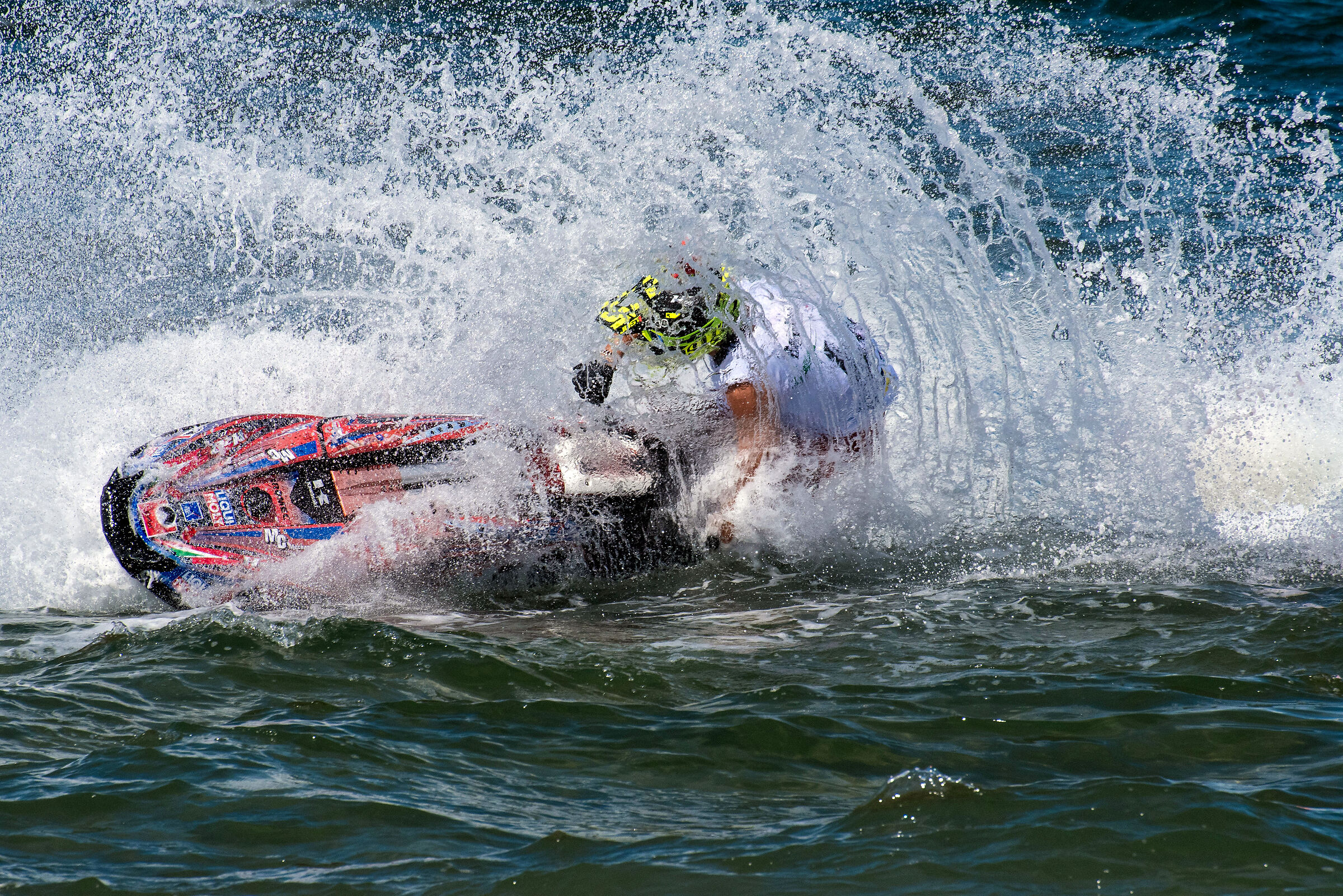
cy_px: 448
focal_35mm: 450
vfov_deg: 3.1
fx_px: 16786
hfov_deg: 4.6
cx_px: 672
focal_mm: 300
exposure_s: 1/2500
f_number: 10
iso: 640
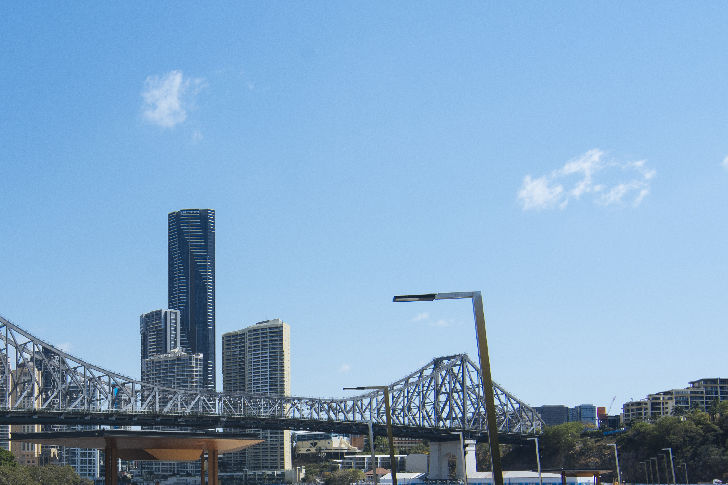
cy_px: 430
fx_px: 870
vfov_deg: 30.0
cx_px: 179
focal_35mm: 43
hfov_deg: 43.9
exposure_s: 1/500
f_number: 9
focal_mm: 16
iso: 200
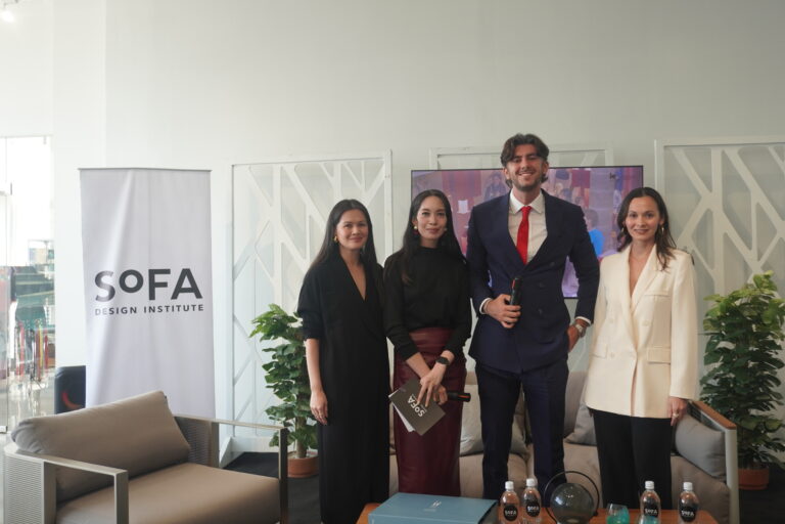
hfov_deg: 57.2
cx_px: 392
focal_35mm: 33
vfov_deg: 40.0
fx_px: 720
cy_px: 262
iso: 400
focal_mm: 22
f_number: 4
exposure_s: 1/160
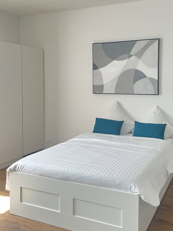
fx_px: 247
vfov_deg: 49.8
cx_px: 112
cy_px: 90
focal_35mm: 37
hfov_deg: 38.3
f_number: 1.5
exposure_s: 1/74
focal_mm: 5.7
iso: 125
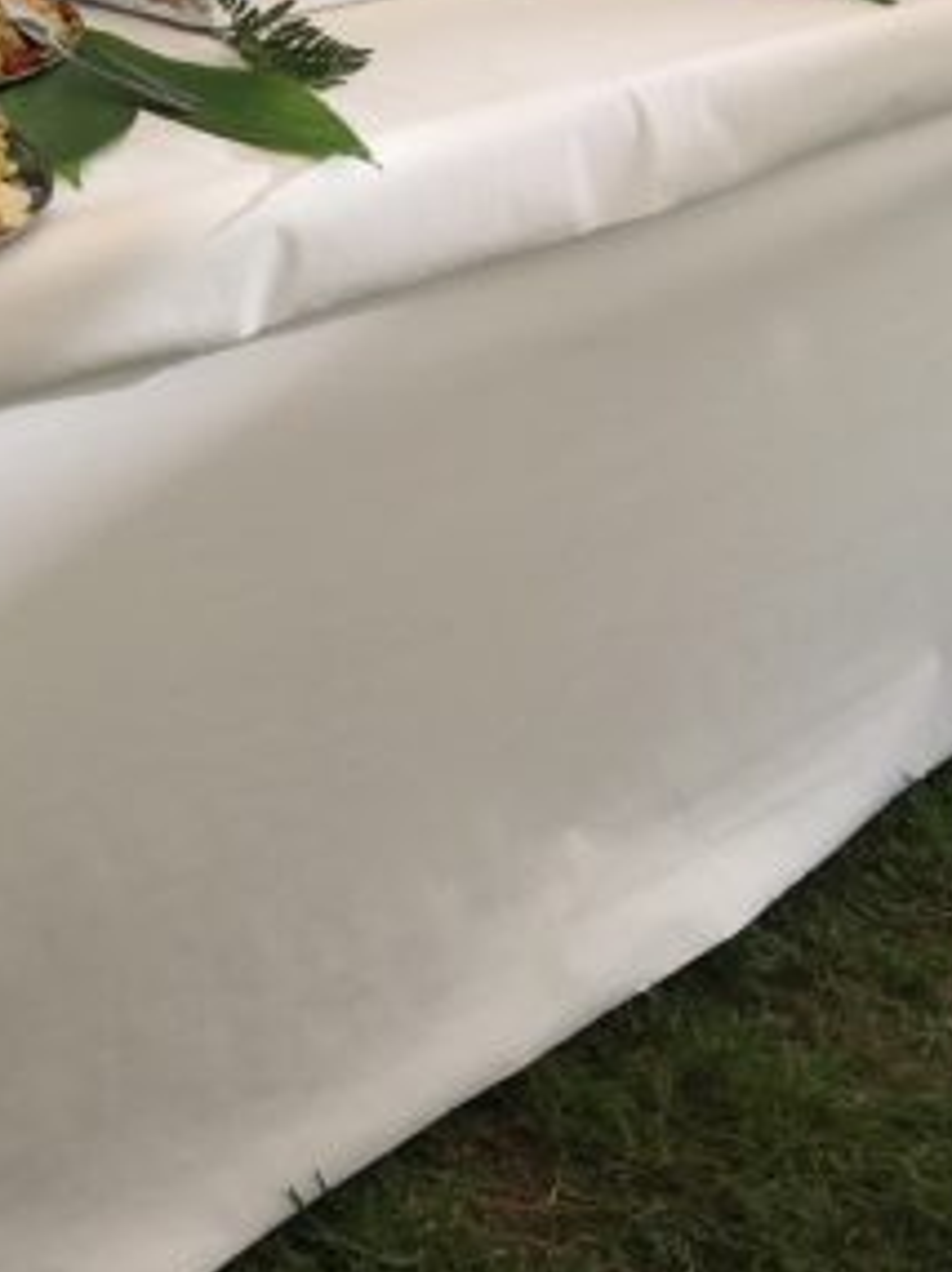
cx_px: -329
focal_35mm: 78
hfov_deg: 17.5
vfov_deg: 24.0
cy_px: 4
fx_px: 2864
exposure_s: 1/513
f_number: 2.2
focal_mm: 4.15
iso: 25
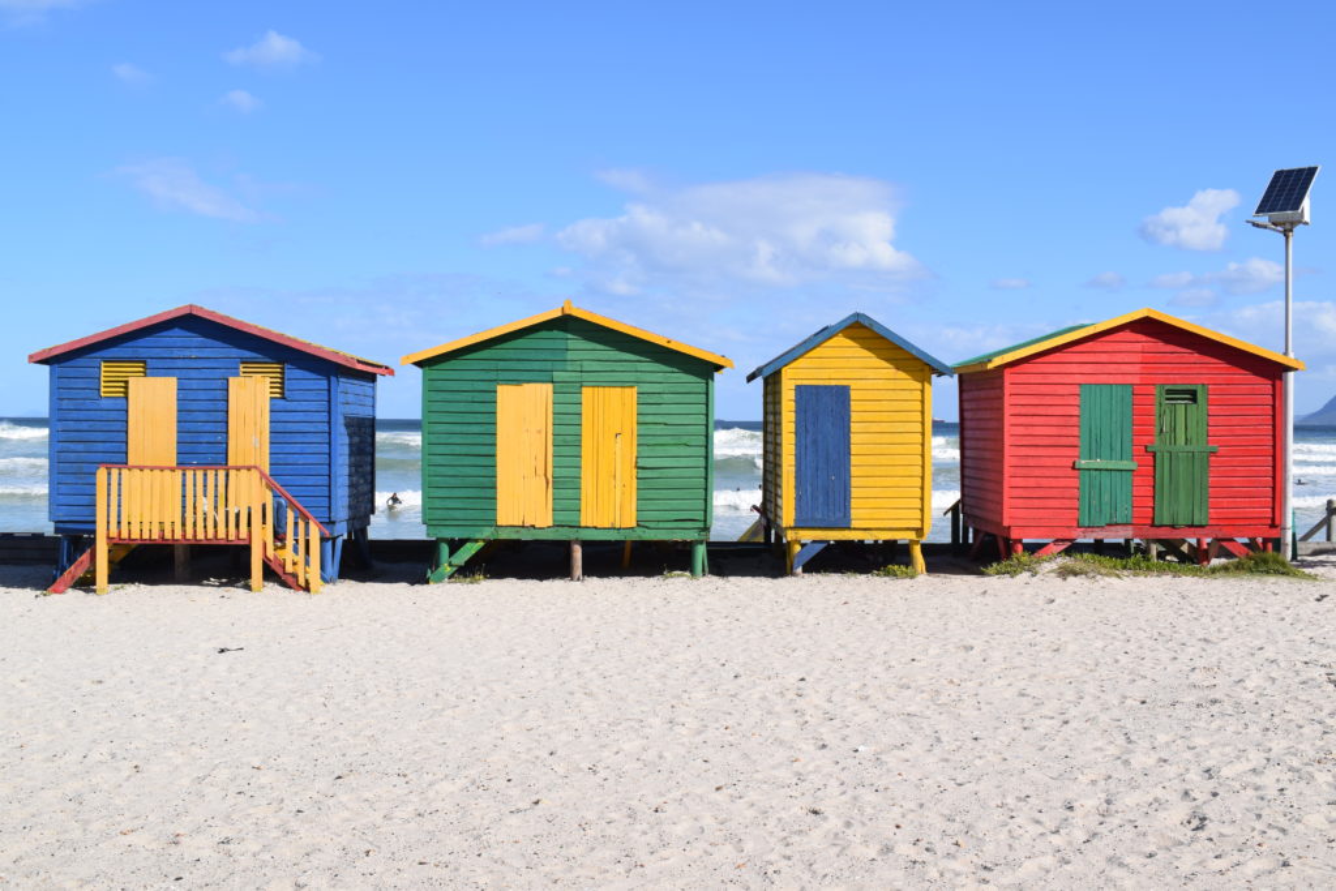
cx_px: 668
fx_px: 1392
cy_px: 446
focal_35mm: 38
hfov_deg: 51.3
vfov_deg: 35.5
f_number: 11
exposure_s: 1/500
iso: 200
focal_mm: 25
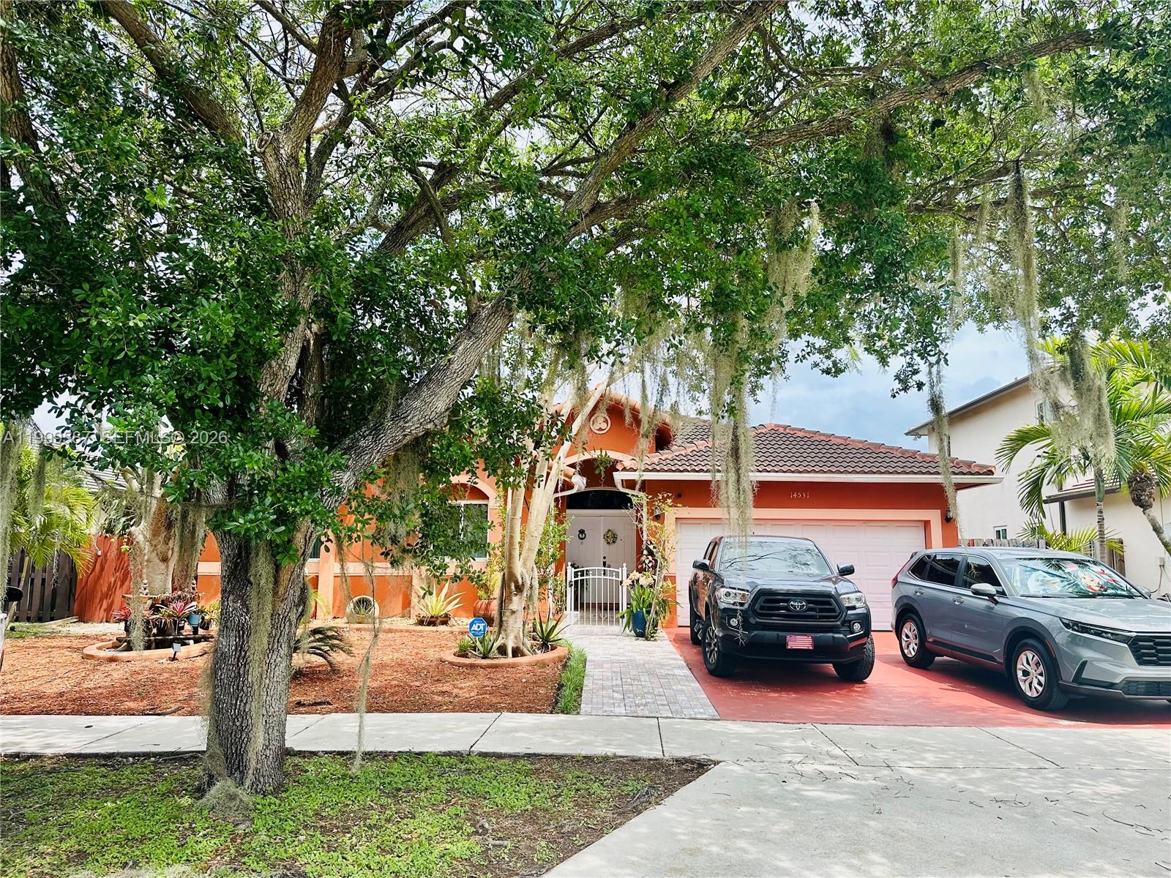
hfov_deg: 71.6
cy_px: 439
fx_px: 812
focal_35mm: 24
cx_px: 586
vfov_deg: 56.8
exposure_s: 1/1664
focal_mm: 6.86
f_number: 1.78
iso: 80
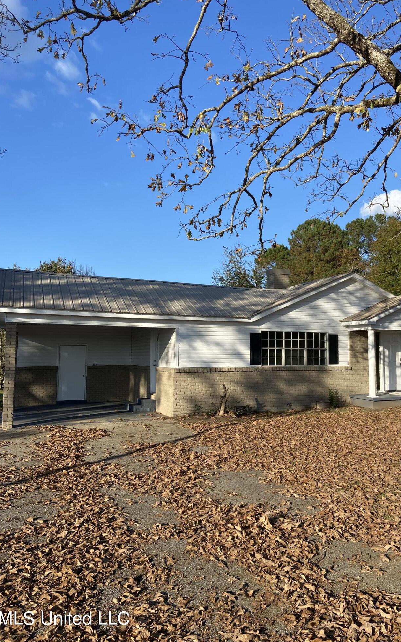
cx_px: 240
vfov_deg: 66.5
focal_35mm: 28
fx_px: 490
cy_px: 322
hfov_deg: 44.3
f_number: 1.8
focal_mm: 4.25
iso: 32
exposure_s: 1/1866
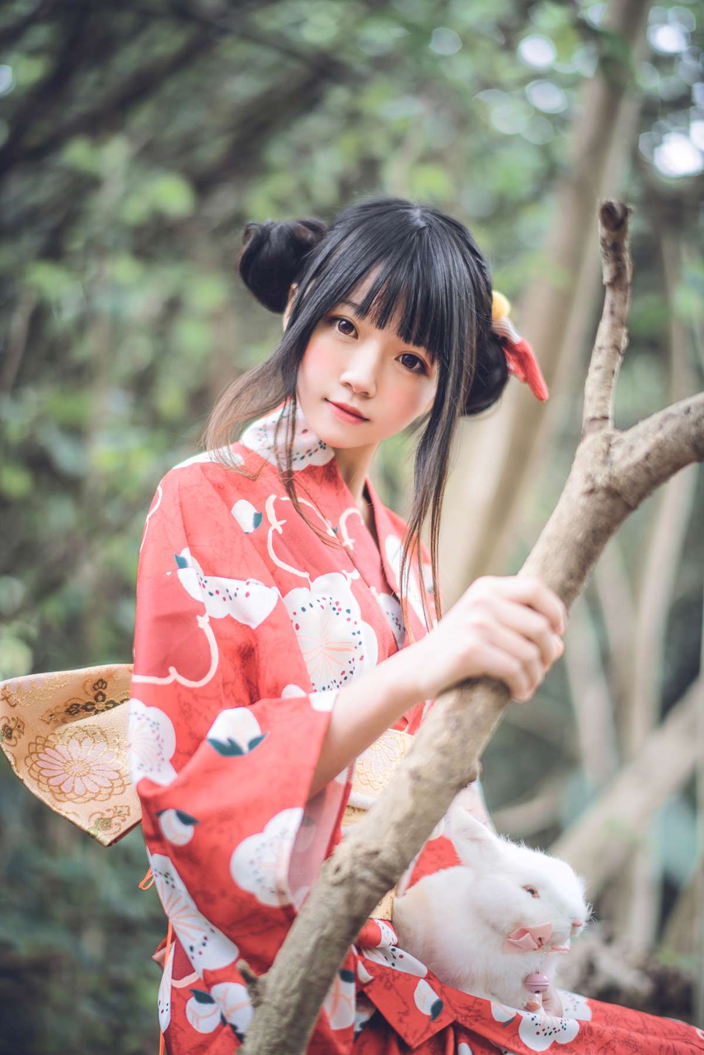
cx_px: 352
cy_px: 528
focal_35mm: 58
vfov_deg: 34.5
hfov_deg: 23.4
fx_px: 1700
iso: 100
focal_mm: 58
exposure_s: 1/60
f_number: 1.4
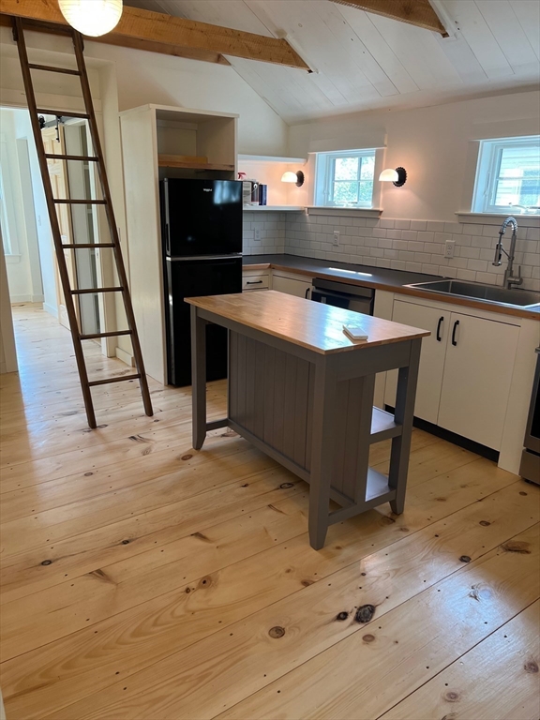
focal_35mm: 26
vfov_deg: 67.3
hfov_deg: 53.1
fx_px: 541
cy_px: 360
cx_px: 270
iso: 100
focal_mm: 5.7
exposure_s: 1/120
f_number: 1.5
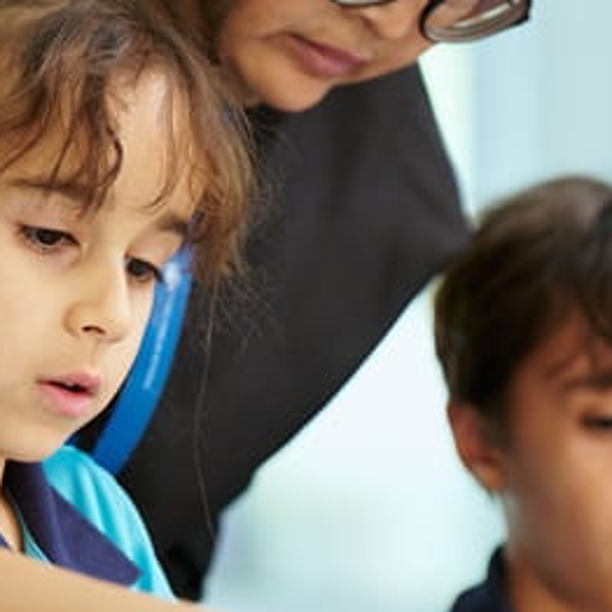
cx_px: 352
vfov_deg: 7.1
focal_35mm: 246
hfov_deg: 7.1
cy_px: 437
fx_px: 4921
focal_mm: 92
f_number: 2.8
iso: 1000
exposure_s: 1/200
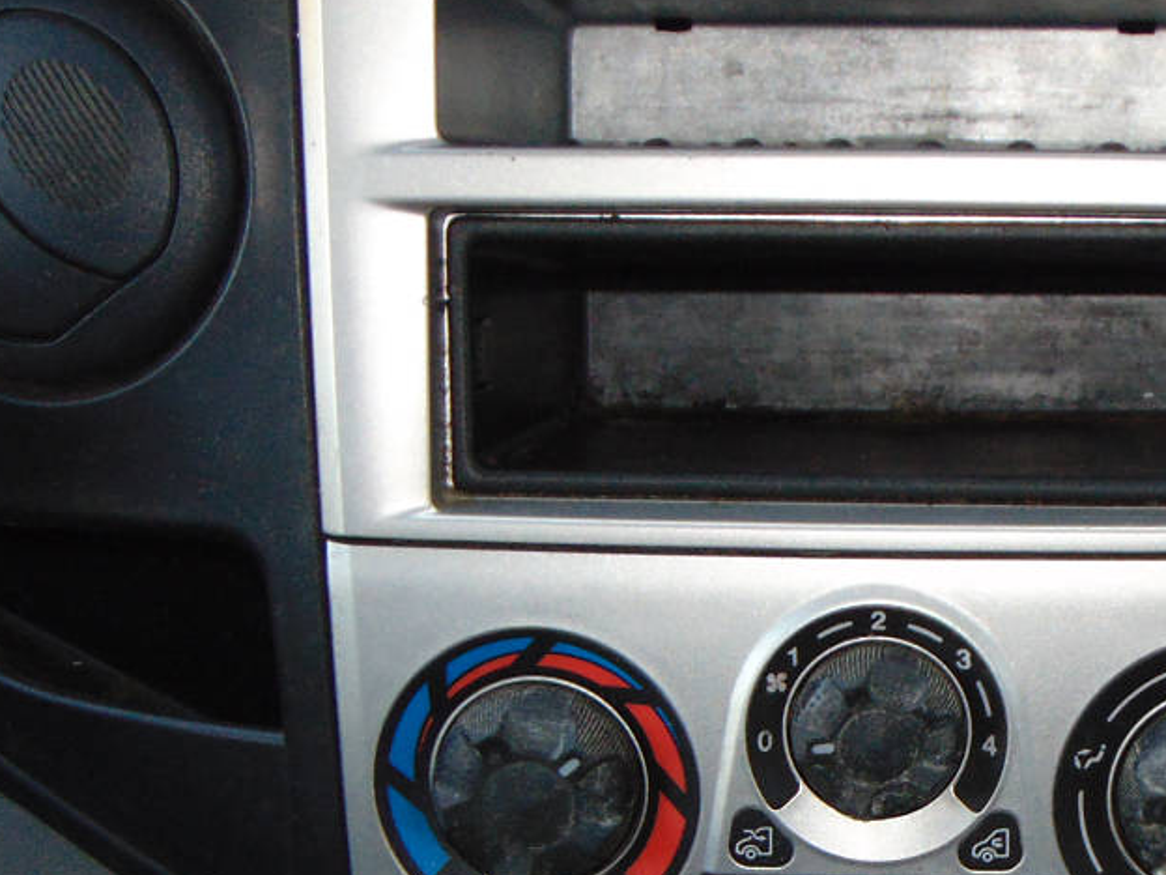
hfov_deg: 19.5
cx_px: 841
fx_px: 3368
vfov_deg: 14.5
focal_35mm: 100
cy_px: 961
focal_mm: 6.9
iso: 200
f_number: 3.3
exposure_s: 1/60
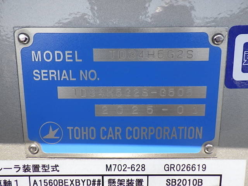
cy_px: 93
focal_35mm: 28
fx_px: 201
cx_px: 124
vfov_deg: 49.7
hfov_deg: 63.4
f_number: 4.2
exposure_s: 1/320
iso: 125
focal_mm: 5
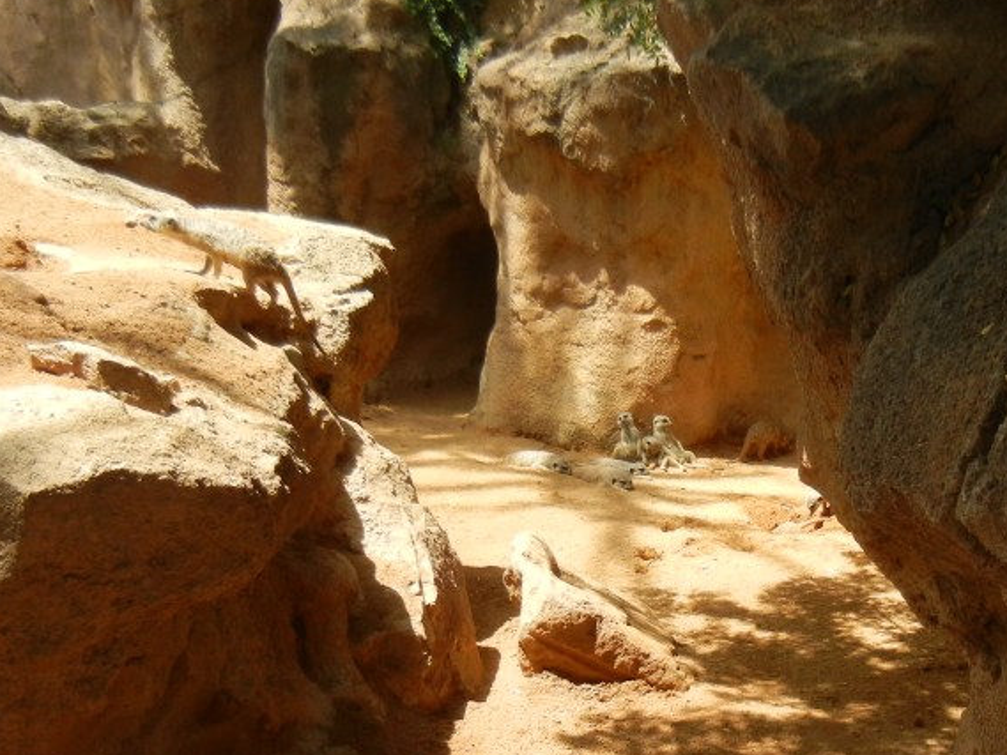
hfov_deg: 34.8
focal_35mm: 54
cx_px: 759
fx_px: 1571
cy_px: 610
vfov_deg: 26.5
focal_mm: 5.4
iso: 160
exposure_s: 1/488
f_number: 3.5
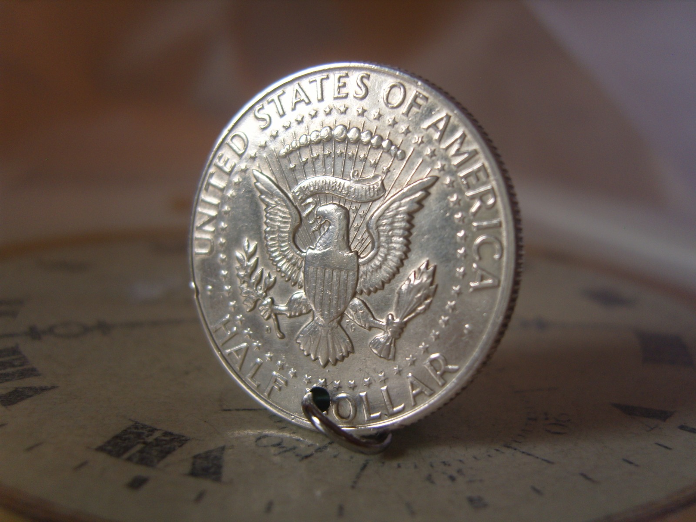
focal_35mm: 35
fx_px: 704
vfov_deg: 40.7
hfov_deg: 52.6
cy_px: 261
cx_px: 348
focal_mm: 7.4
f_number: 2.8
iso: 80
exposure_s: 1/45
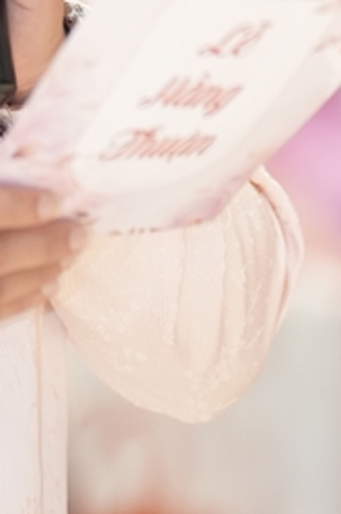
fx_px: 8349
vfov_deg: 3.5
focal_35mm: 586
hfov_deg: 2.3
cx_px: -166
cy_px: -149
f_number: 2.8
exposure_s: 1/250
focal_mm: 150
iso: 2500
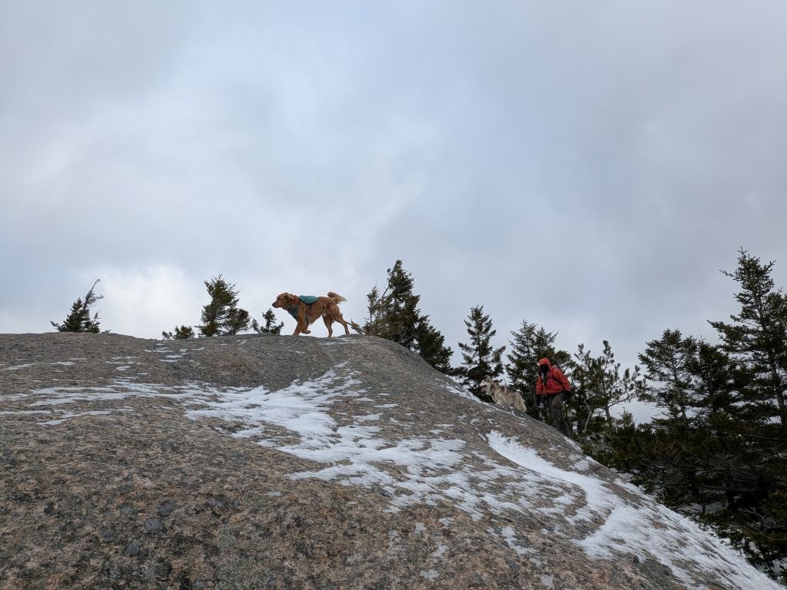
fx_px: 546
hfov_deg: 71.6
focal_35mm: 24
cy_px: 295
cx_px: 394
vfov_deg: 56.8
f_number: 1.7
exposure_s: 1/763
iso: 43
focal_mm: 4.53
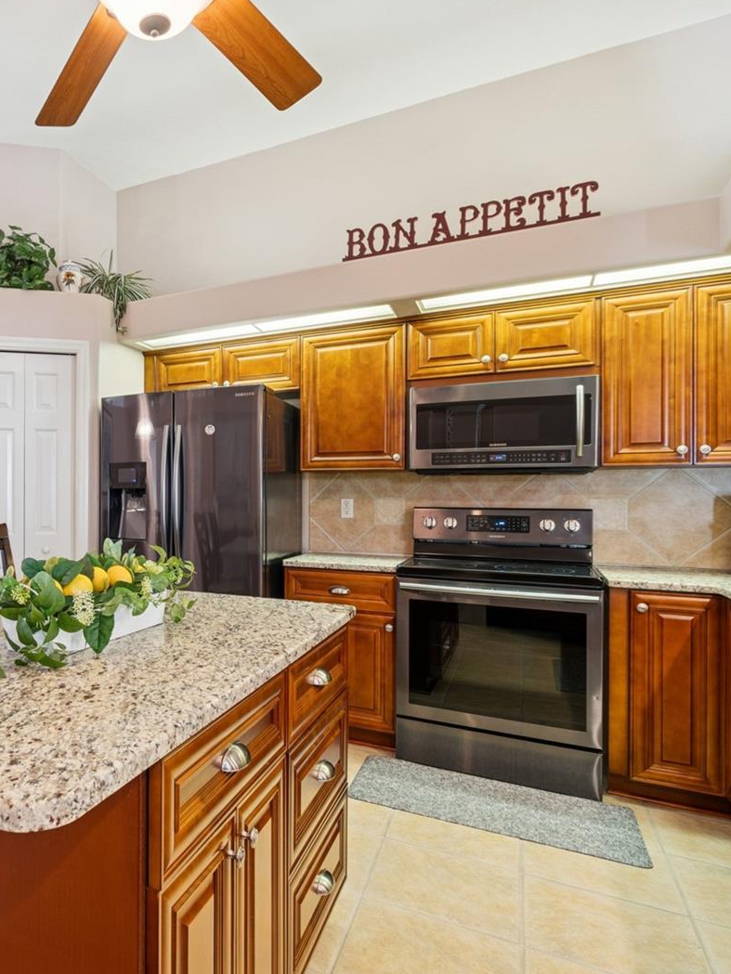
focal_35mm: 22
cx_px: 79
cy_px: 488
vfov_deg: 76.4
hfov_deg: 53.7
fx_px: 619
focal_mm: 10
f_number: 7.1
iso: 100
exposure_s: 2
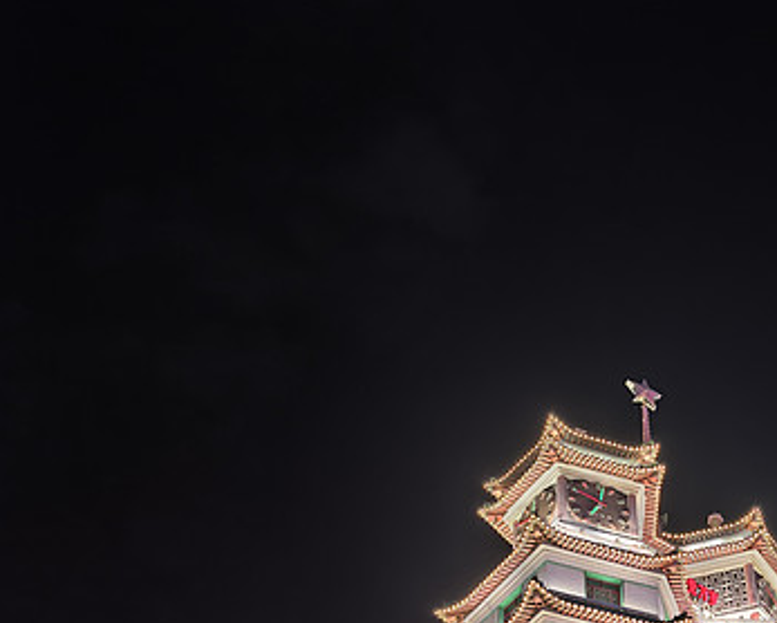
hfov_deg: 33.8
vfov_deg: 25.7
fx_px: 1242
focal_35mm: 54
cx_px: 616
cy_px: 708
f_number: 1.4
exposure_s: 1/50
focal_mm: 6.98
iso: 250
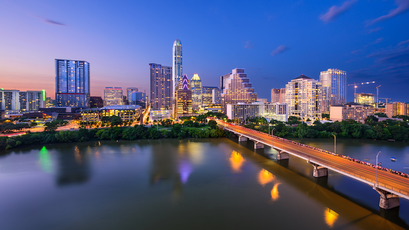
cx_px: 208
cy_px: 103
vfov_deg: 70.3
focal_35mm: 15
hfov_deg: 103.0
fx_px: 163
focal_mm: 14
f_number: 8
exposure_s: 30
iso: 80
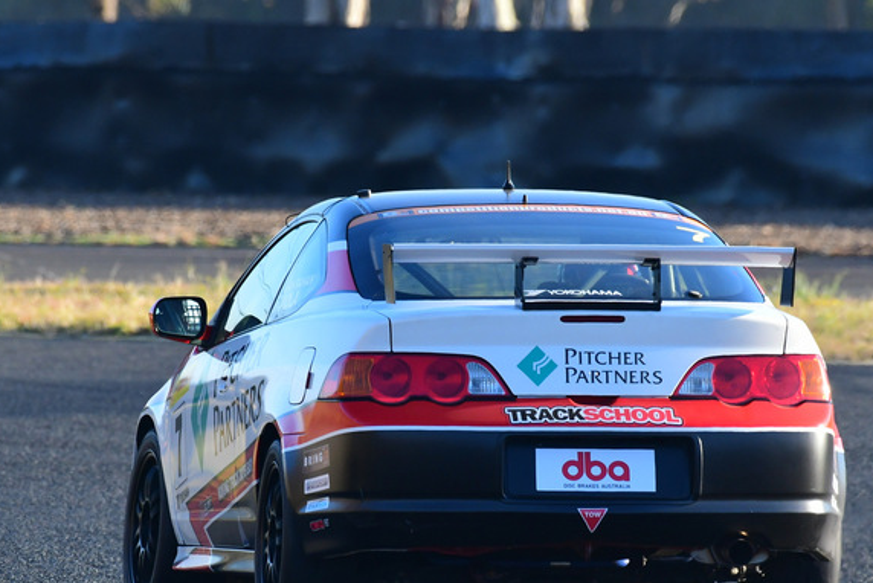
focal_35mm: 1049
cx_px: 334
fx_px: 25450
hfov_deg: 2.0
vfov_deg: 1.3
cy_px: 359
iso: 1250
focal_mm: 500
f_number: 9
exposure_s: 1/640
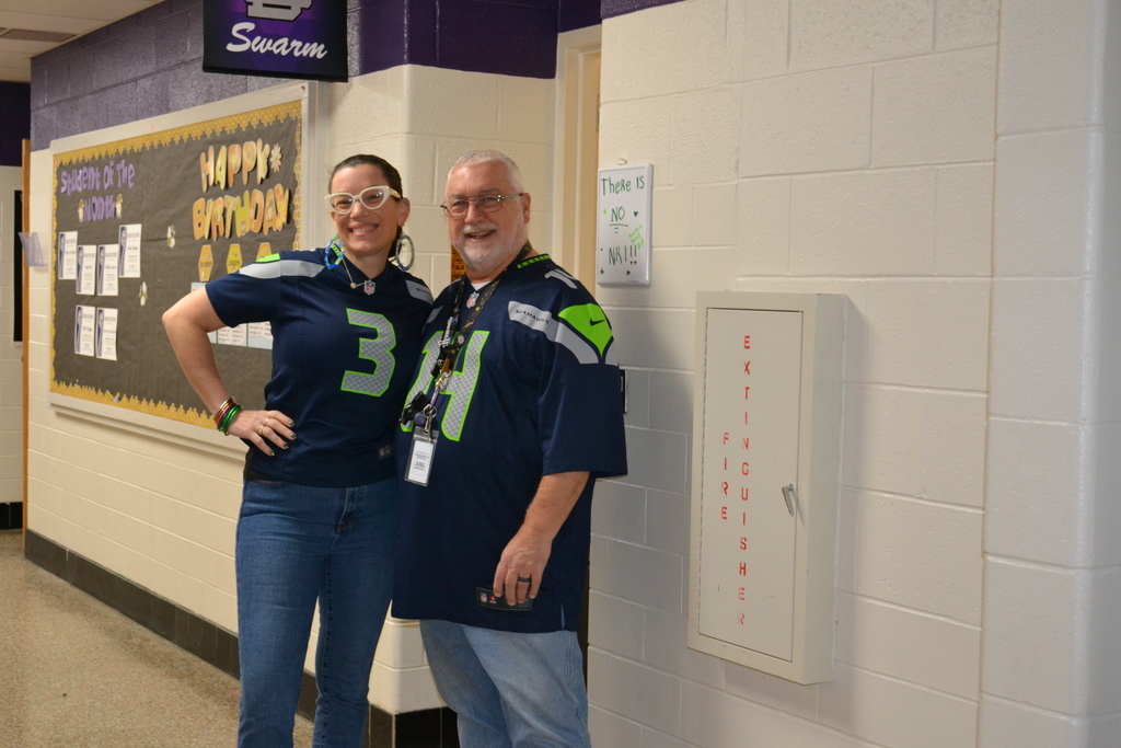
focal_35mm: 52
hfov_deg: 37.8
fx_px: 1635
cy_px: 374
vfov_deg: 25.8
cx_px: 560
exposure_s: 1/60
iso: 1250
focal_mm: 35
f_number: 5
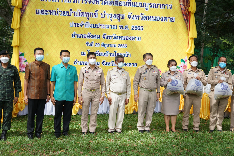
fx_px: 325
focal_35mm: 50
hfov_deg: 39.6
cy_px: 78
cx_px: 117
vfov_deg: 27.0
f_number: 2
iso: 400
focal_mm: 50
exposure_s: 1/5000
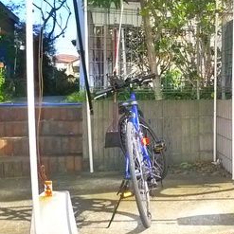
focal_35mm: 60
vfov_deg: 28.5
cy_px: 94
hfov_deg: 25.0
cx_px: 300
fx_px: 459
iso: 400
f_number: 2.8
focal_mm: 5.1
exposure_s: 1/500
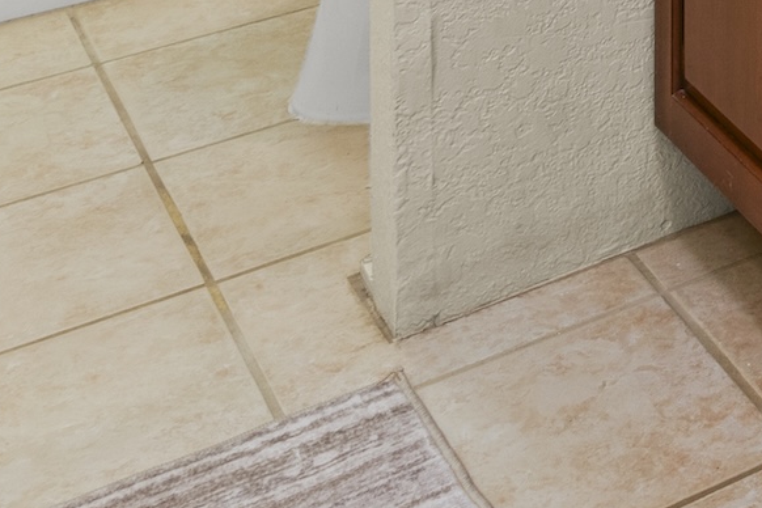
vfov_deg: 10.3
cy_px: -977
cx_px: 1604
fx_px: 2095
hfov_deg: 15.5
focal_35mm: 99
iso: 100
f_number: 8
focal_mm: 16
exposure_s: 1/5
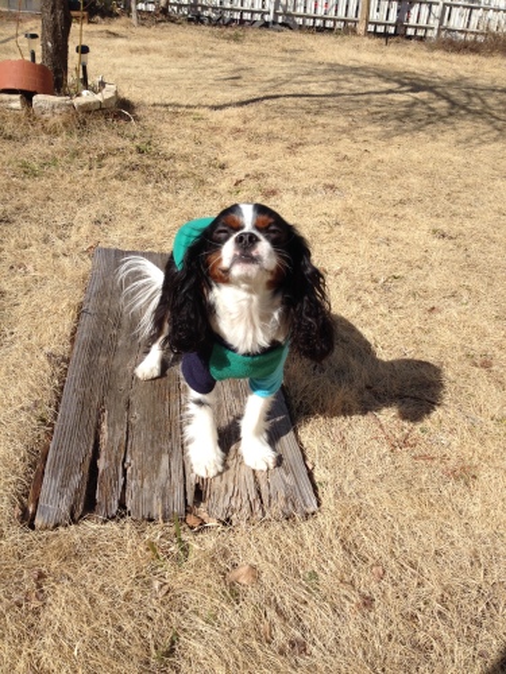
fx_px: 682
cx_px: 253
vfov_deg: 52.6
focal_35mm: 35
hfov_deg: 40.7
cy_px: 337
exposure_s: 1/2123
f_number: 2.4
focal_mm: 4.28
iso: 50
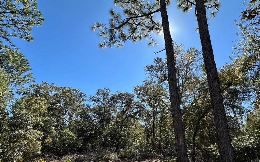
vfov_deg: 63.8
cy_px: 103
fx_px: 128
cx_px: 138
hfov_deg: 91.0
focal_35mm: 18
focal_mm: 2.22
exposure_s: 1/1103
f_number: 2.2
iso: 40
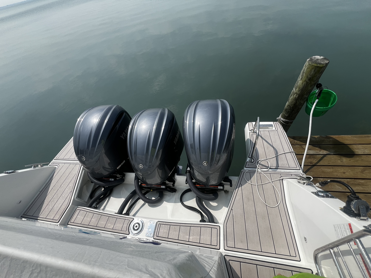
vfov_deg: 89.9
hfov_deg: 106.2
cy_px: 139
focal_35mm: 13
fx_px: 139
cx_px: 186
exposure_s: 1/1623
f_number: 1.8
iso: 32
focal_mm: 1.57
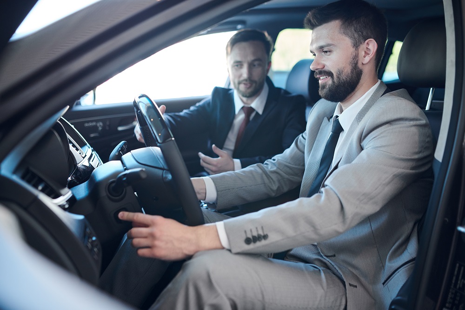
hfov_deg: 54.5
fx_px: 452
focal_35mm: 35
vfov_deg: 37.8
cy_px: 155
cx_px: 232
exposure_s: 1/160
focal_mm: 35
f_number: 2.2
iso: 800
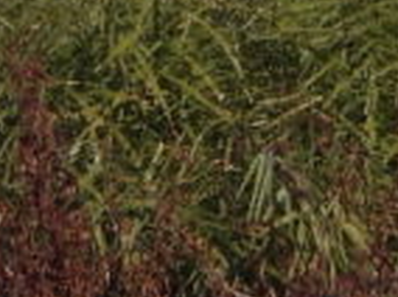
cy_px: 406
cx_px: 816
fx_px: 49838
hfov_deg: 0.5
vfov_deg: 0.3
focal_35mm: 4342
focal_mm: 108
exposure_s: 1/1000
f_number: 5
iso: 100
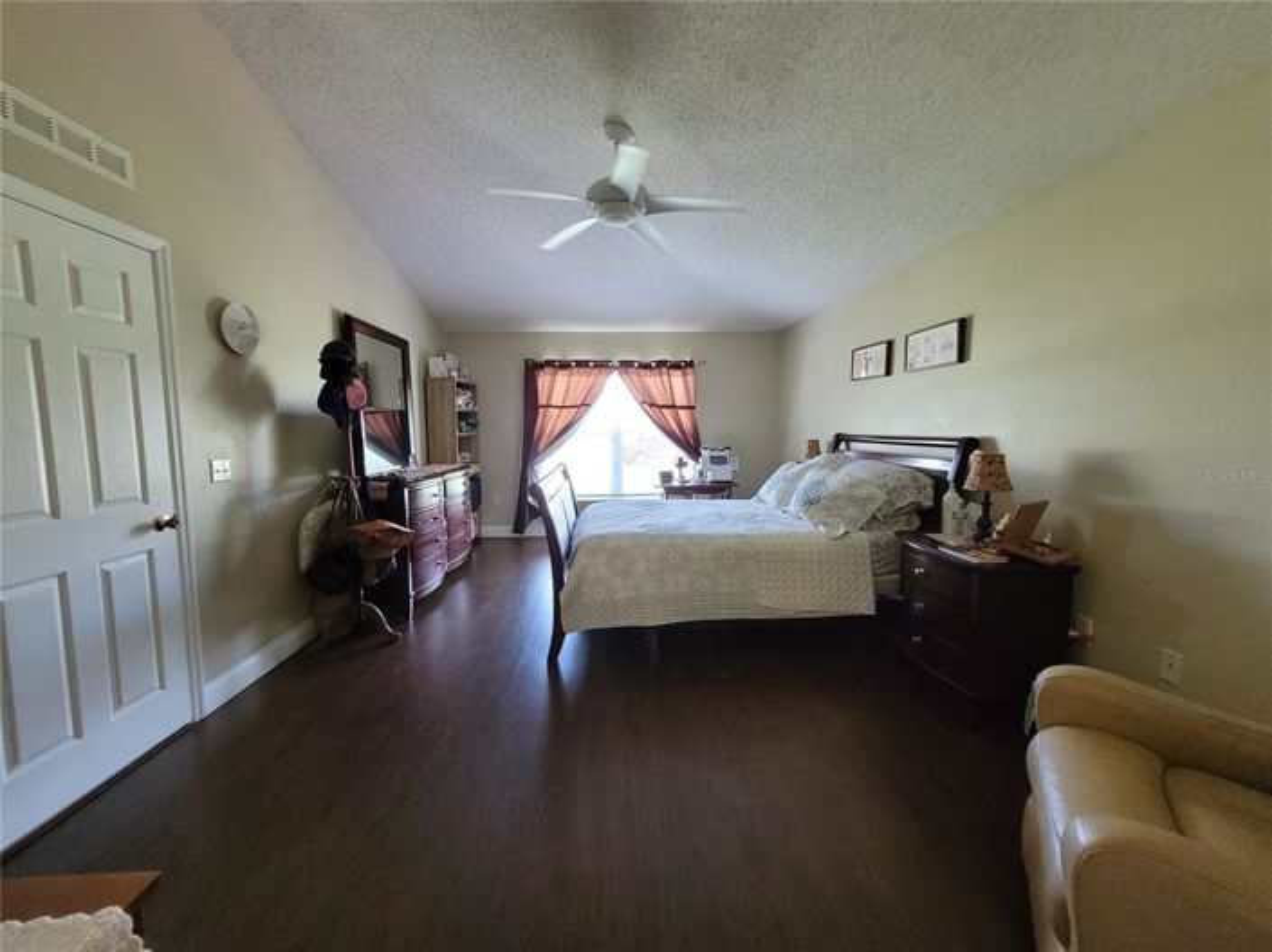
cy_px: 476
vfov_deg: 89.9
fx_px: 477
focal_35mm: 13
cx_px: 636
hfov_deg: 106.2
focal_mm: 1.74
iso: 320
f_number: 2.2
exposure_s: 1/40
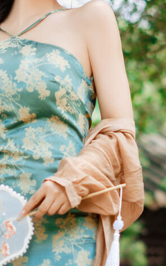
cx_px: 99
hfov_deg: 6.7
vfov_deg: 10.6
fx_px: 1420
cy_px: 233
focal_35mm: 196
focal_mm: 50
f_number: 2
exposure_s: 1/320
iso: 100
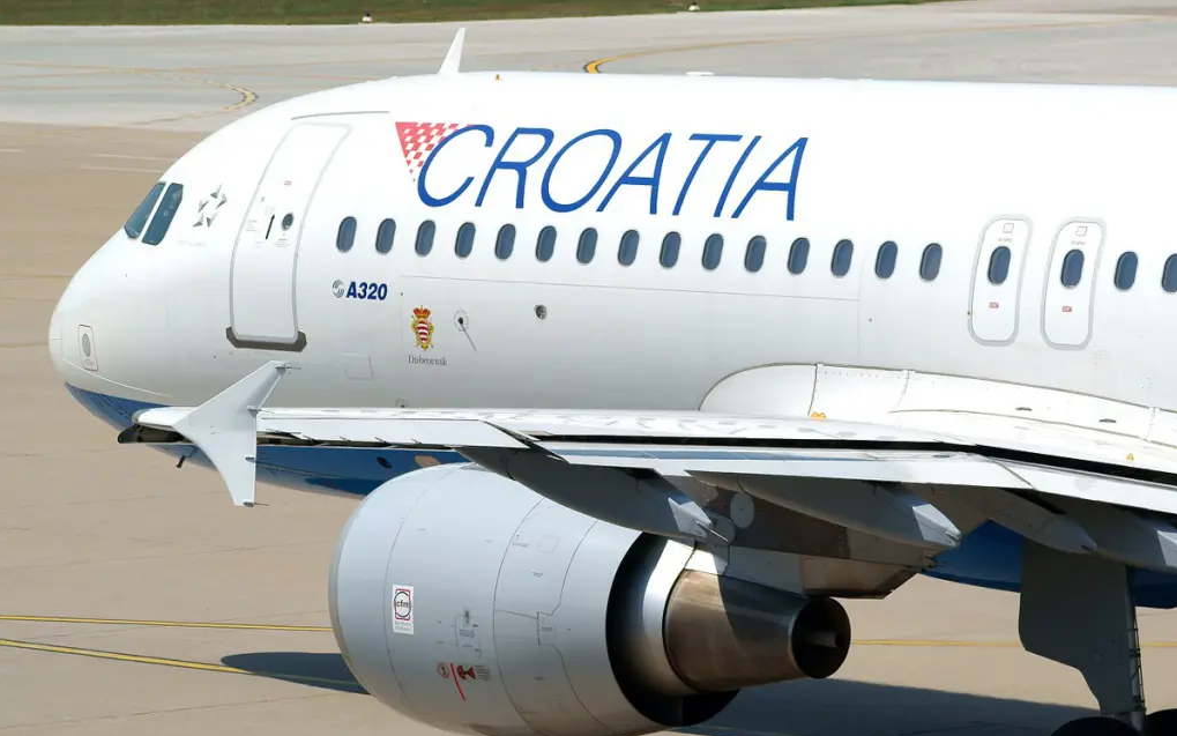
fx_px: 6657
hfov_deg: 10.1
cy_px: 359
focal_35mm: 208
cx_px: 589
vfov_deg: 6.3
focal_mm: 135
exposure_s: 1/640
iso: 100
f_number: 8
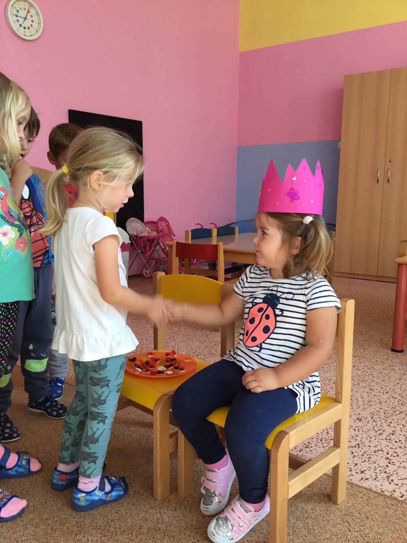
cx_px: 204
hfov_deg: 45.4
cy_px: 272
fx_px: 486
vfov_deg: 58.4
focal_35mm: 31
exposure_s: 1/33
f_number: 2.4
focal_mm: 3.3
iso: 25
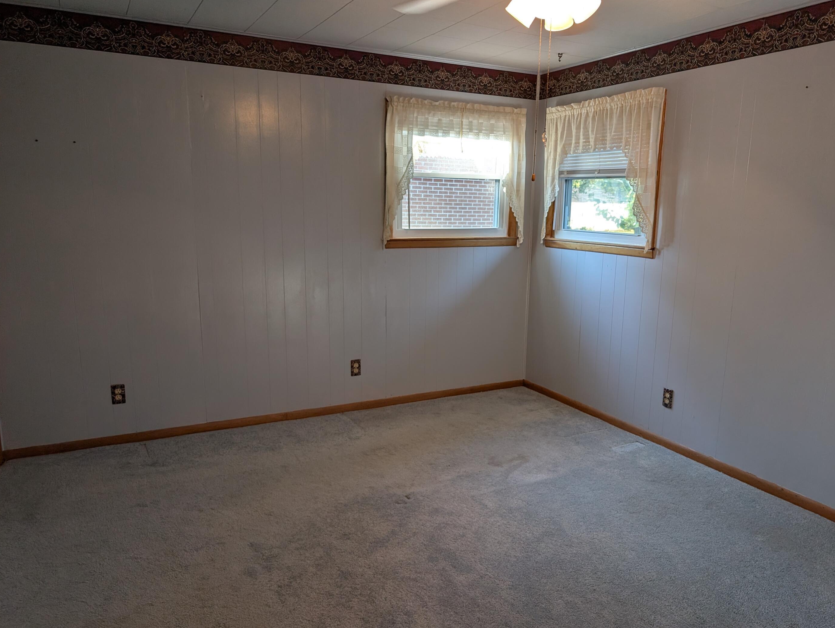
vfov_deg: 53.1
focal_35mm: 26
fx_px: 628
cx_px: 449
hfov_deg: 67.1
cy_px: 328
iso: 105
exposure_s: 1/60
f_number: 1.68
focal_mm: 6.9
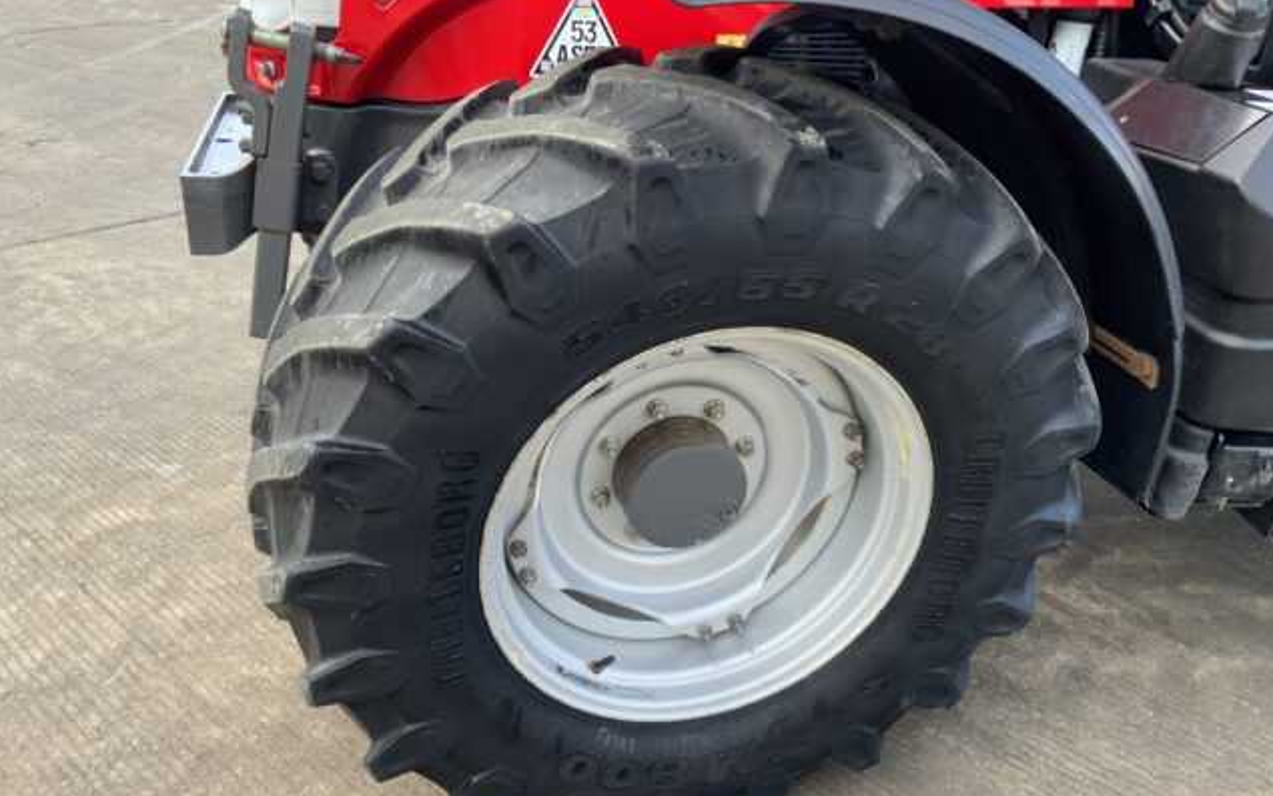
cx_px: 640
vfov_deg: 40.5
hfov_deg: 61.2
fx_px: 1076
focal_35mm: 31
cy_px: 465
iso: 25
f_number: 1.8
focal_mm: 3
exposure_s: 1/122
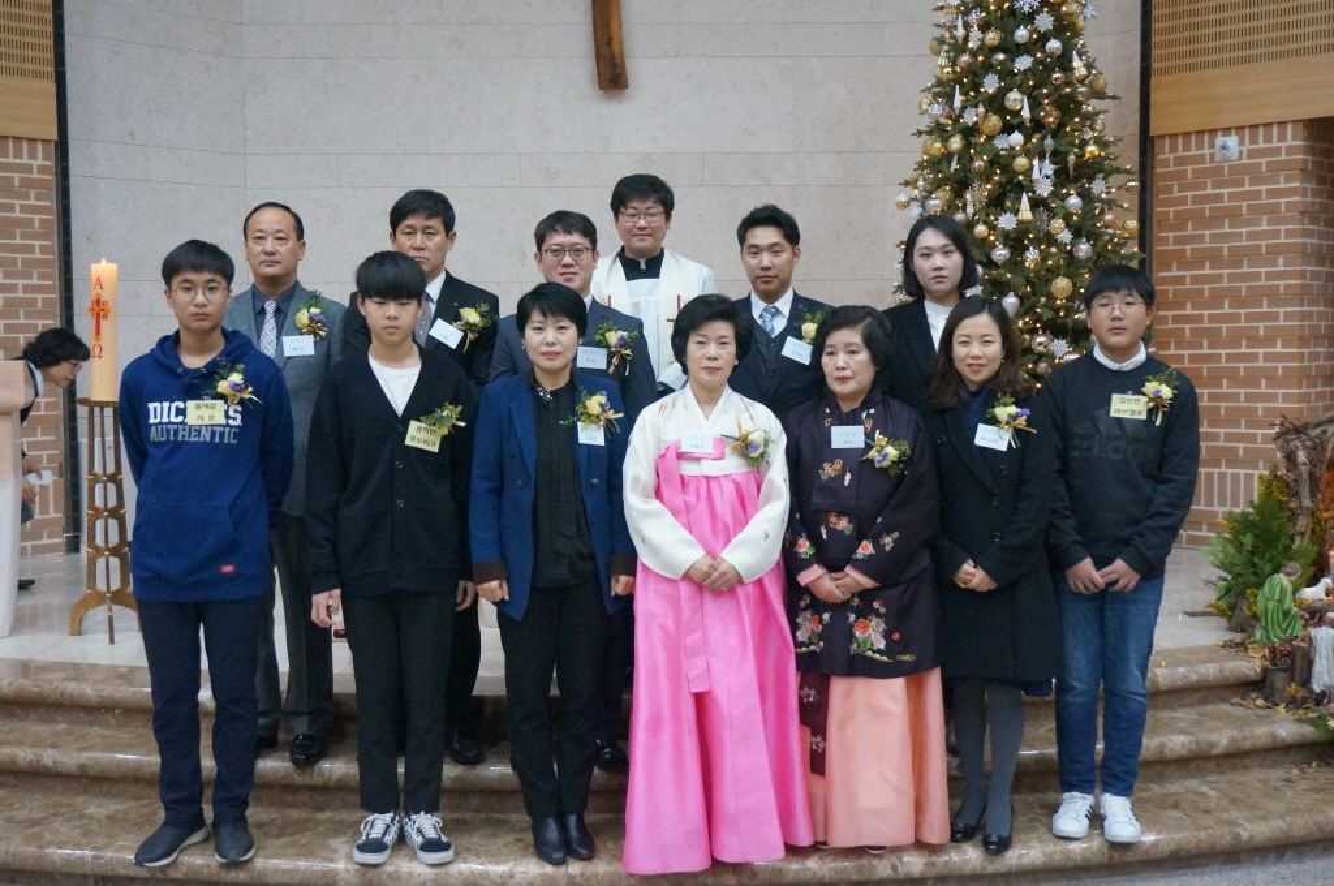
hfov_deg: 48.0
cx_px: 667
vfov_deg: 32.9
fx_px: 1499
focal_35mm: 40
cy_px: 443
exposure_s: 1/160
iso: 3200
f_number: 4.5
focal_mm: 27
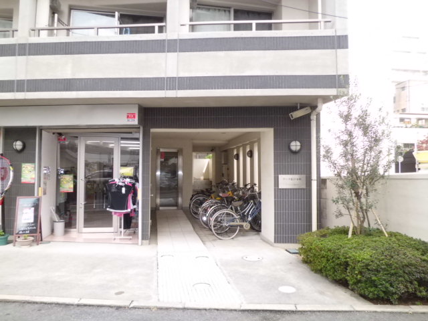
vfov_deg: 53.1
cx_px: 214
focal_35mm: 26
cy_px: 160
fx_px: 321
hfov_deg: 67.3
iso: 200
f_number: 2.8
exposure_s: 1/500
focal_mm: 4.7
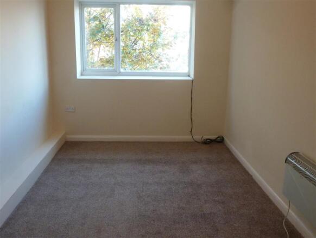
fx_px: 301
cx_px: 158
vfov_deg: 43.0
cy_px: 119
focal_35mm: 33
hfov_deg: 55.3
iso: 400
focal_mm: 5.9
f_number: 3.6
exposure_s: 1/50
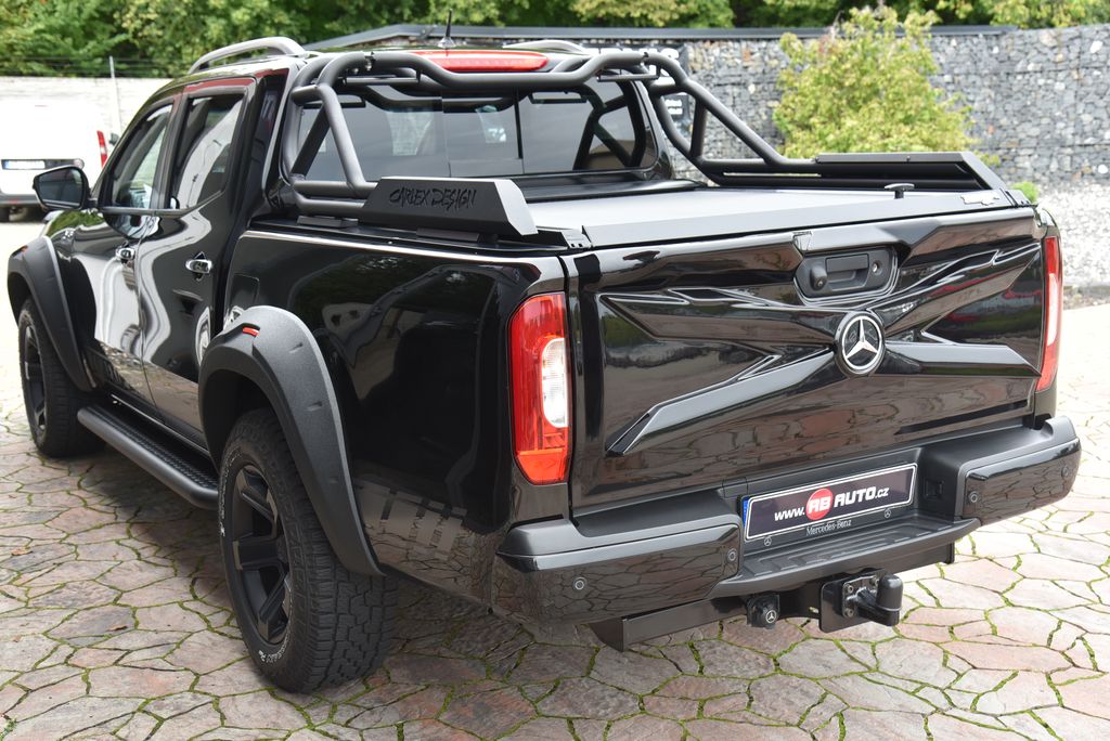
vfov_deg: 30.6
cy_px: 370
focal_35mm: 44
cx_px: 555
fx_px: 1357
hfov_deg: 44.5
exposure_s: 1/125
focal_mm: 44
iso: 500
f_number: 5.6
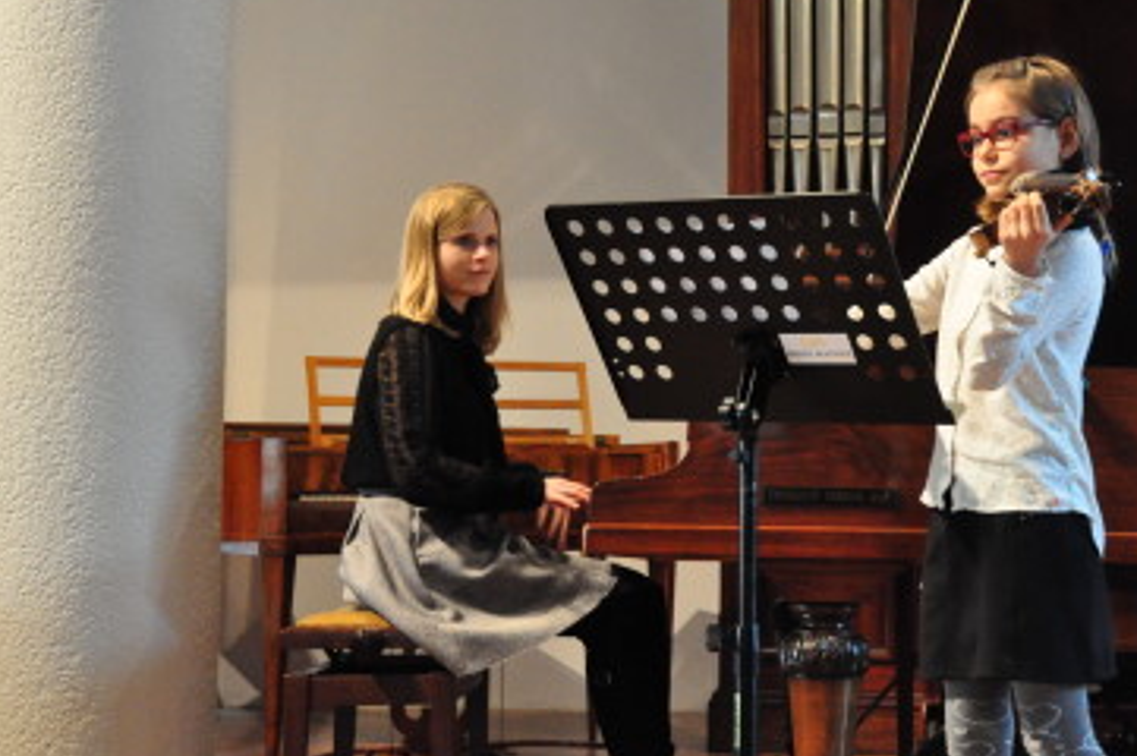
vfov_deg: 18.7
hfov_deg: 27.6
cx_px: 781
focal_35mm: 73
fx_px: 2294
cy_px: 274
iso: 3200
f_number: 4.2
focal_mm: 35
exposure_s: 1/60
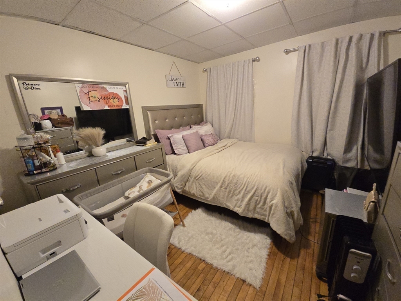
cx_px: 200
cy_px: 150
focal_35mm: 13
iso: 500
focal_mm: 2.2
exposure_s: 1/60
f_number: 2.2
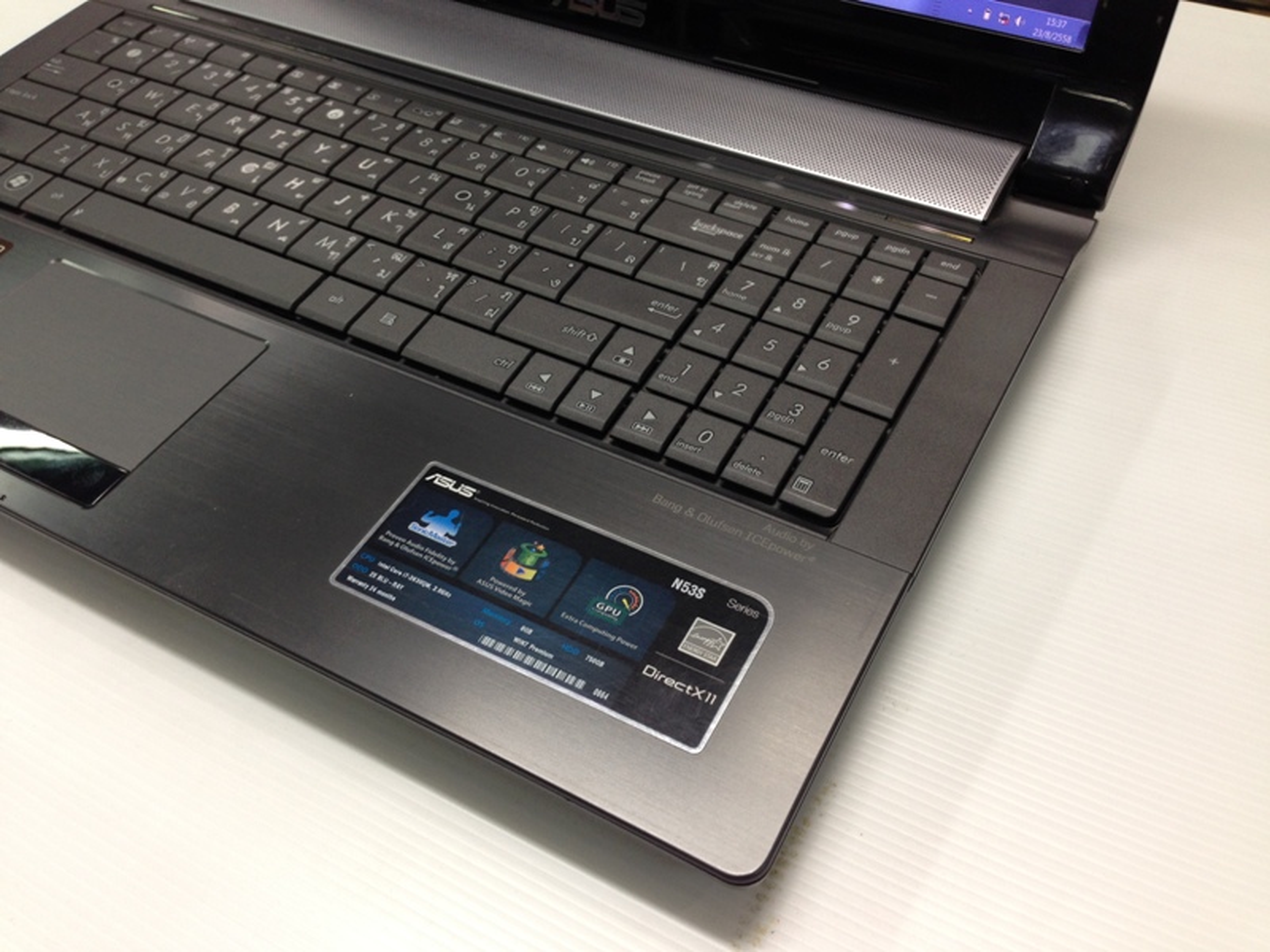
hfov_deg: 55.4
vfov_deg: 42.9
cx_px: 635
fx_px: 1211
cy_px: 476
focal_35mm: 33
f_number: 2.4
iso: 64
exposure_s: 1/20
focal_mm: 4.12
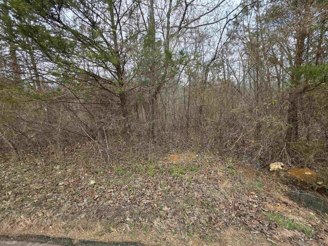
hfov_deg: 106.2
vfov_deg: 89.9
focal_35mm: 13
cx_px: 164
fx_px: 123
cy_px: 123
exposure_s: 1/272
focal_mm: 2.2
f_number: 1.9
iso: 40
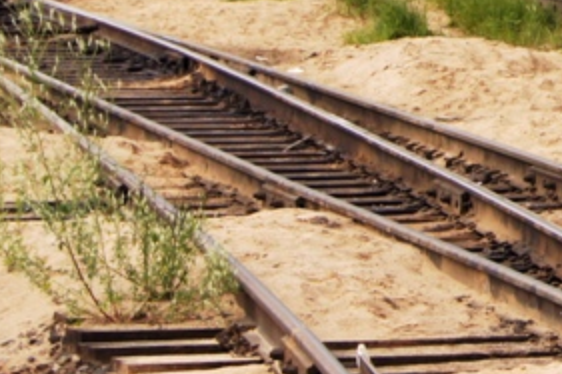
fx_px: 4495
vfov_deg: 4.7
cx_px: 1176
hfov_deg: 6.9
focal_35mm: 288
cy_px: -280
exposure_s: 1/250
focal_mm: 45
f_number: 7.1
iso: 200
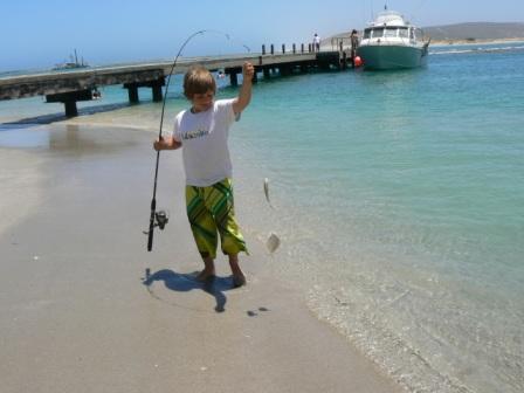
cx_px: 262
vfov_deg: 39.7
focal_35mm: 36
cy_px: 196
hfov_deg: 51.4
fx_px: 545
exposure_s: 1/320
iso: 80
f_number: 5.6
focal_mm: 6
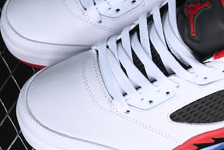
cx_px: 173
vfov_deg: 9.1
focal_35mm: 151
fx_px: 939
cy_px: 24
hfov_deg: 13.5
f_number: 7.1
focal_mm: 50
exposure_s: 1/80
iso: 160
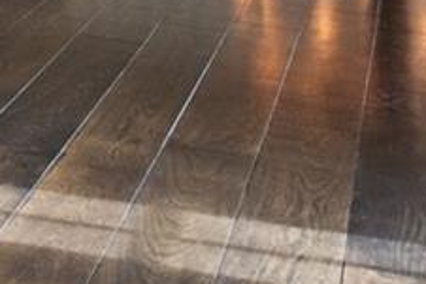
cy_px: -316
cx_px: -890
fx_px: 1255
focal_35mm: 106
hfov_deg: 11.0
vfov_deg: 11.4
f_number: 4.5
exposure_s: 1/15
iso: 800
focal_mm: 10
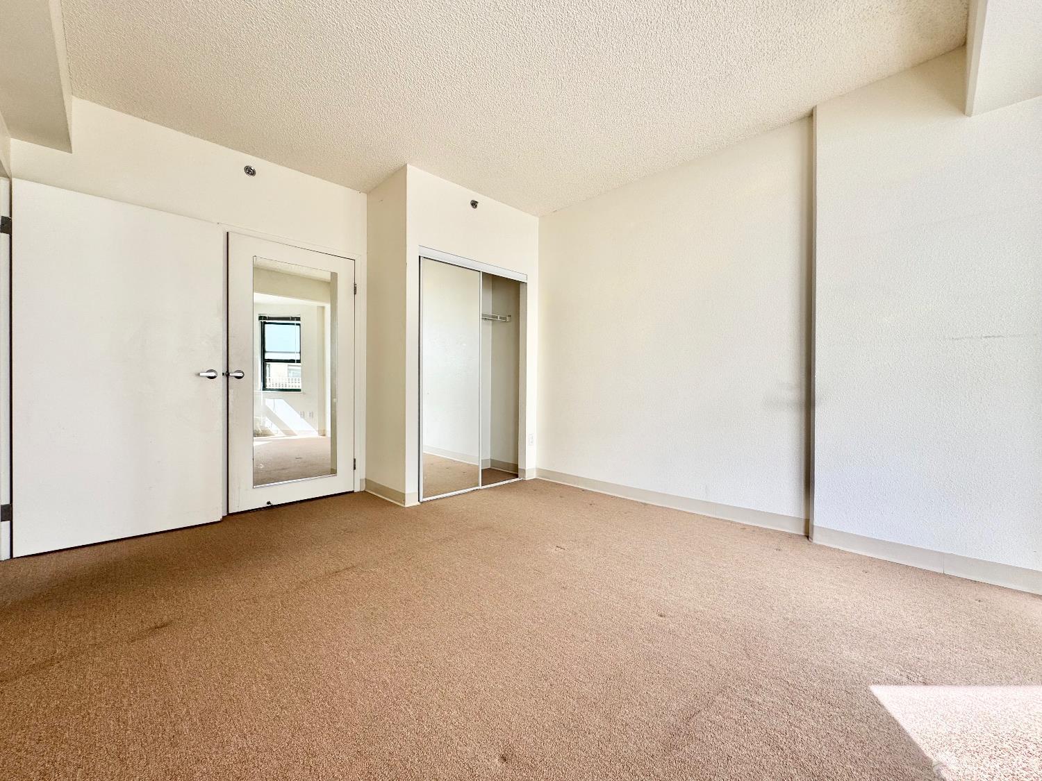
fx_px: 421
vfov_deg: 85.7
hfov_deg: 102.1
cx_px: 521
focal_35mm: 14
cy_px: 390
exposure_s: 1/204
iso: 40
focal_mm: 2.22
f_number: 2.2
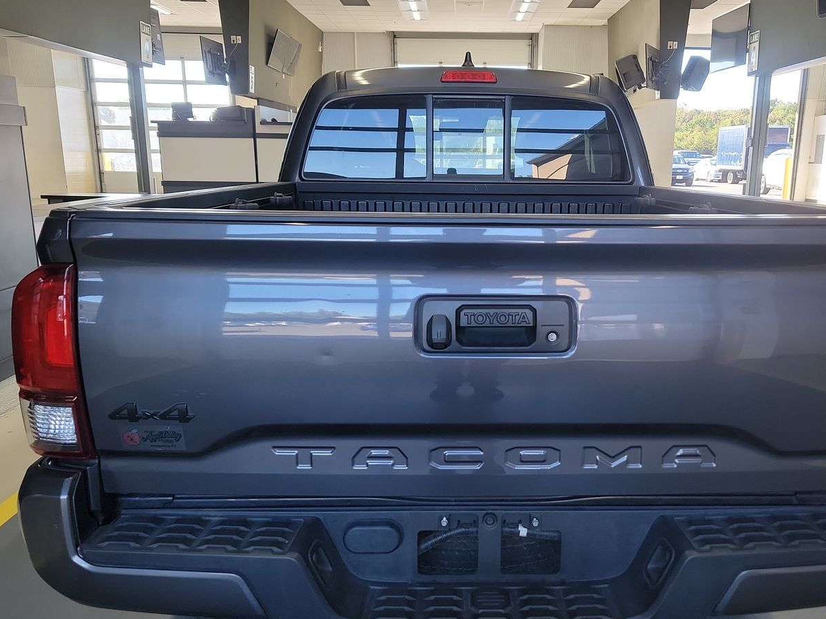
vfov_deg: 44.2
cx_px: 469
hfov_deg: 56.6
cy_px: 322
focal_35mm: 32
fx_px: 764
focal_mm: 6.7
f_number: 1.8
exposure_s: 1/59
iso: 110
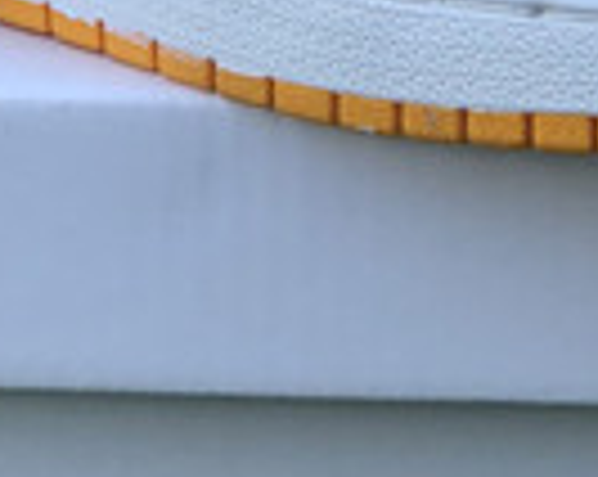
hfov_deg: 6.8
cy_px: -416
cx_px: 805
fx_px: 5001
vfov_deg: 5.4
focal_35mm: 283
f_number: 2.4
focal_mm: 6
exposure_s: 1/268
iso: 16
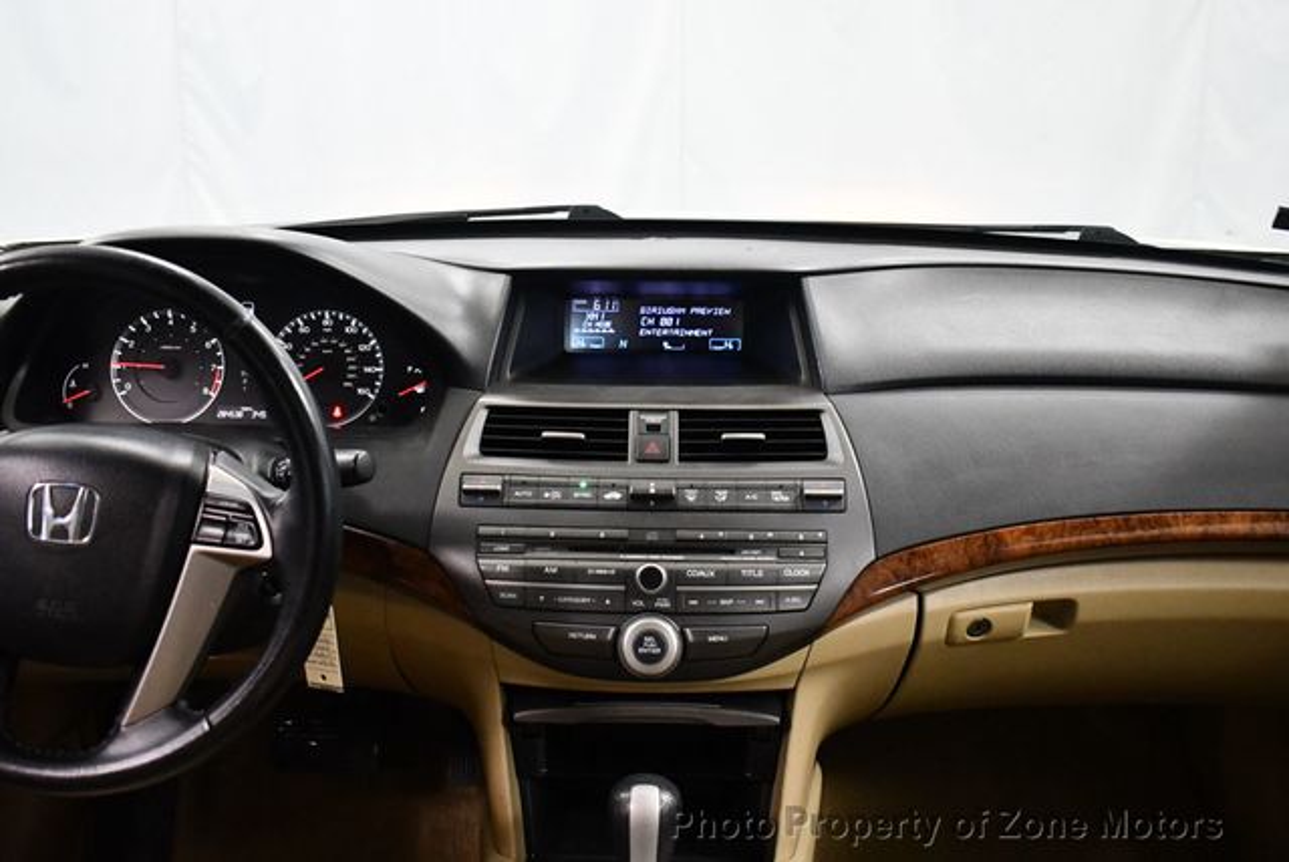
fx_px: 1290
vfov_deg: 36.9
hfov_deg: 53.1
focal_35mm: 36
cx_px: 644
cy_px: 431
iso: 3200
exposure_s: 1/125
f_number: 3.5
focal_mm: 18
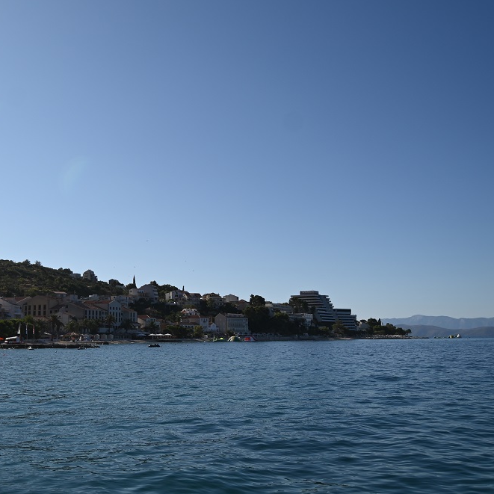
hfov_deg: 45.7
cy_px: 247
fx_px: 581
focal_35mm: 36
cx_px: 185
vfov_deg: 46.0
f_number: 4.5
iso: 100
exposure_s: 1/2000
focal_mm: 19
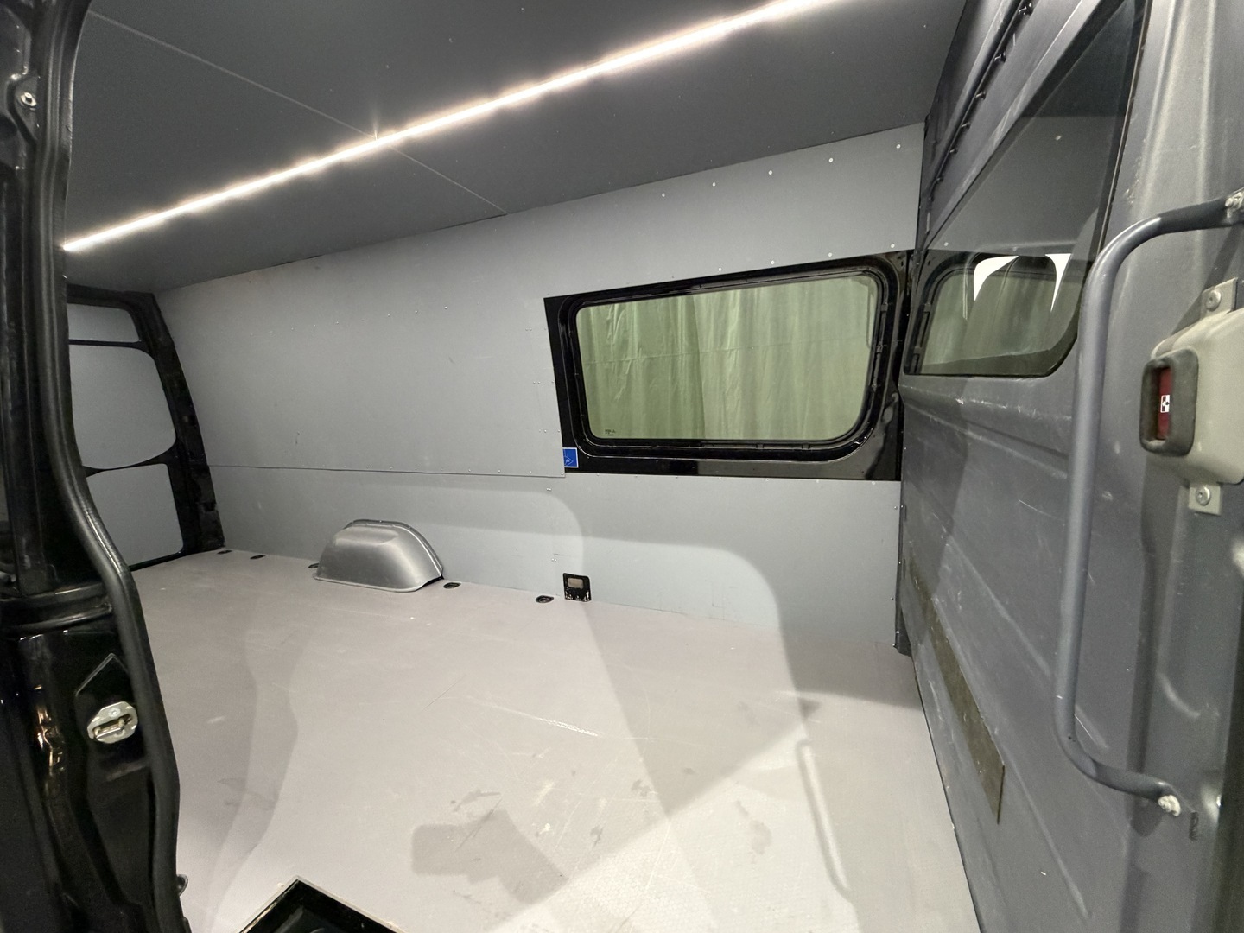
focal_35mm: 14
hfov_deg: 102.1
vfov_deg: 85.7
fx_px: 503
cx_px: 622
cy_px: 466
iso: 500
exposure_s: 1/50
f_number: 2.2
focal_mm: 2.22
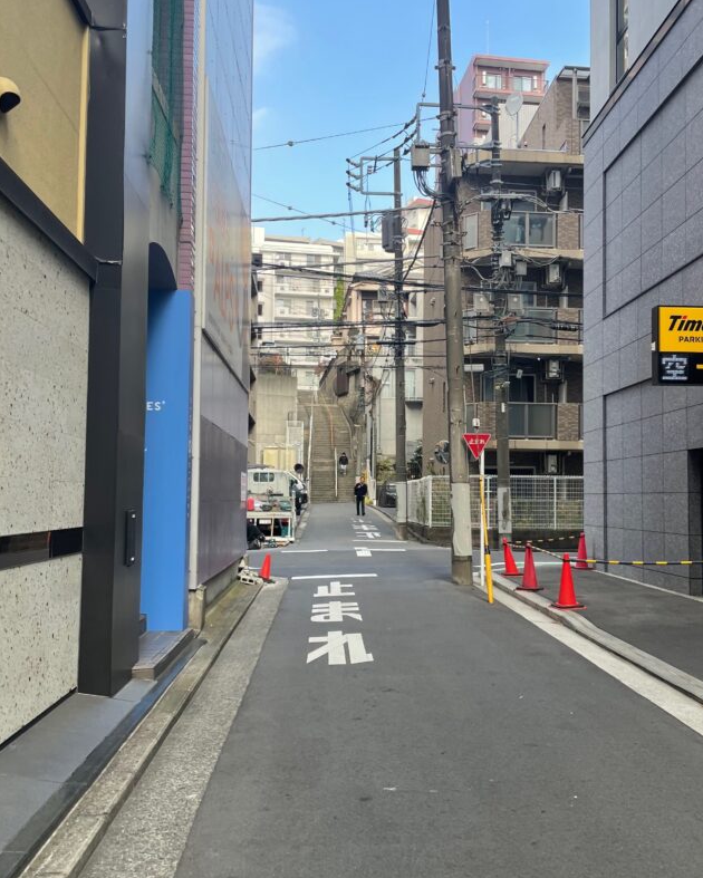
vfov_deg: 54.2
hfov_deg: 44.4
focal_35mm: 33
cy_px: 460
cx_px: 408
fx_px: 858
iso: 32
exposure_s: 1/362
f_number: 1.6
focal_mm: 4.2
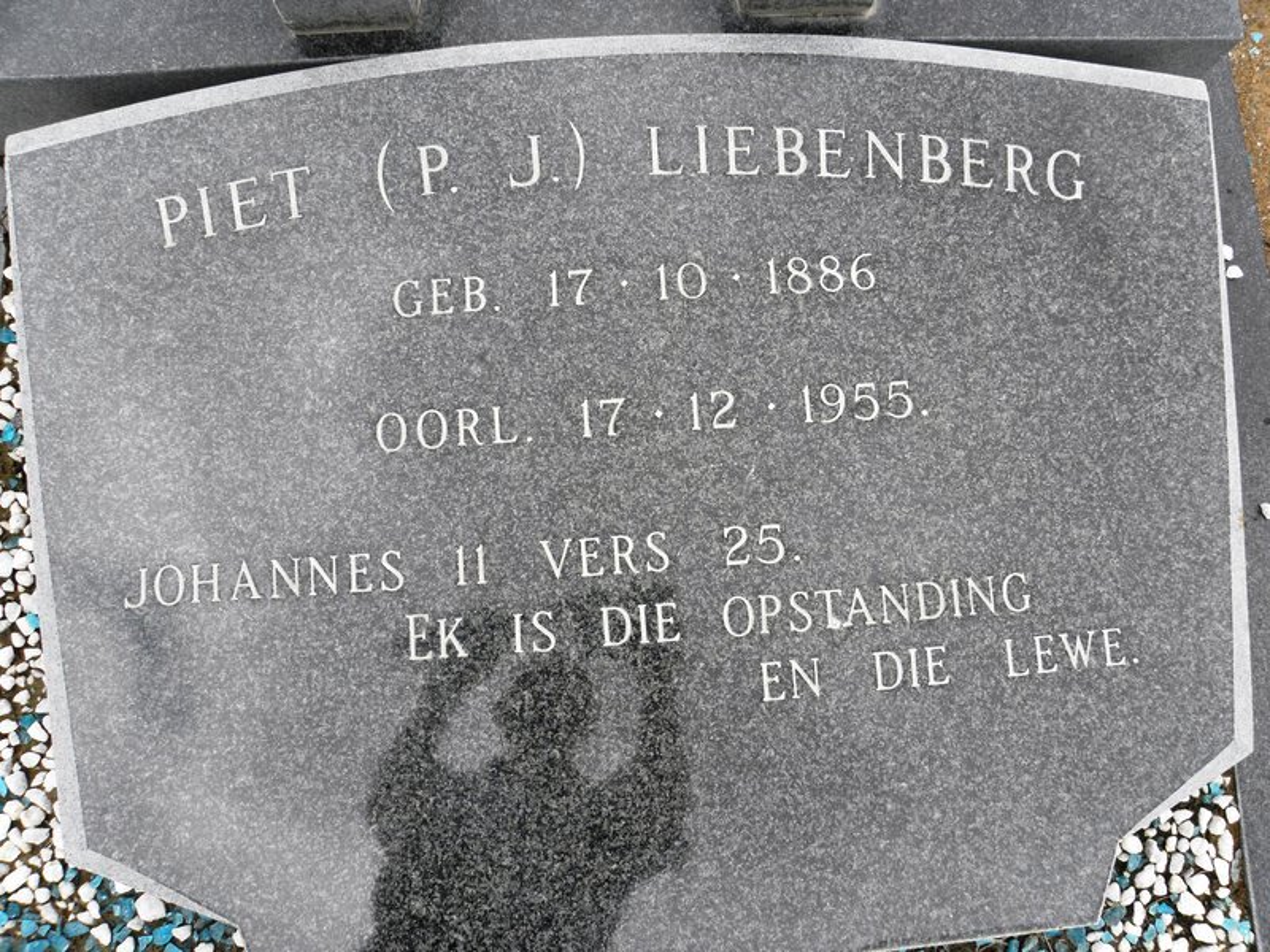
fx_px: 954
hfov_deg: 67.3
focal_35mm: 26
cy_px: 476
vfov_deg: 53.1
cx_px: 635
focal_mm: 4.6
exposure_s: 1/125
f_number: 5.6
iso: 64
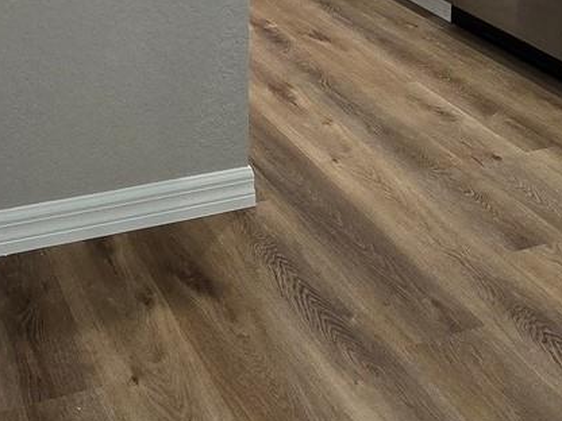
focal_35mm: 50
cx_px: 93
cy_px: -274
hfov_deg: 36.6
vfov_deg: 21.9
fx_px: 812
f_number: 2.2
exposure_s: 1/60
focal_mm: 2.2
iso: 100
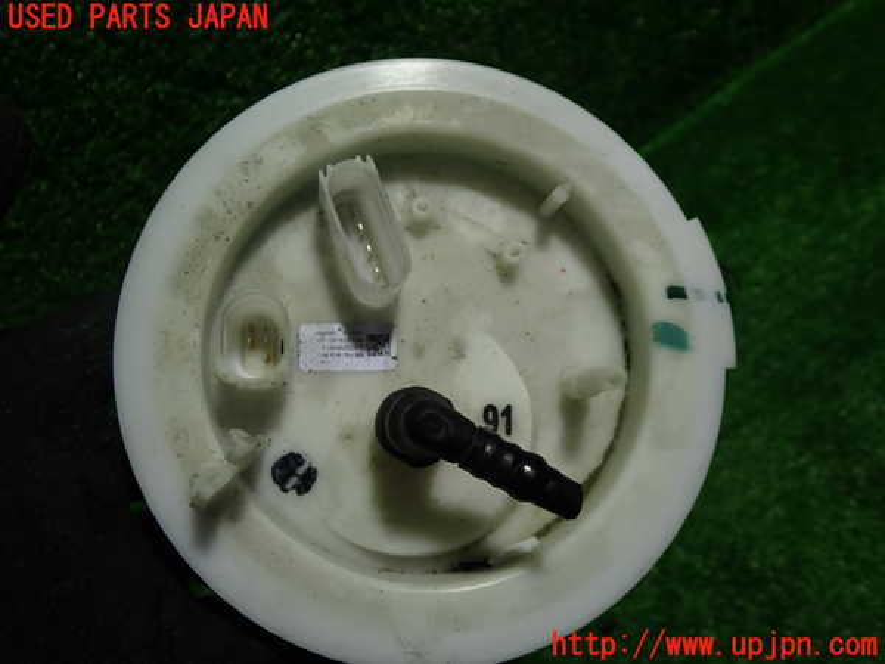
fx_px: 767
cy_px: 332
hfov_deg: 60.0
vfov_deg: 46.8
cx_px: 442
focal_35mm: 30
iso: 100
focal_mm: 5.4
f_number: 2.3
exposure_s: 1/60
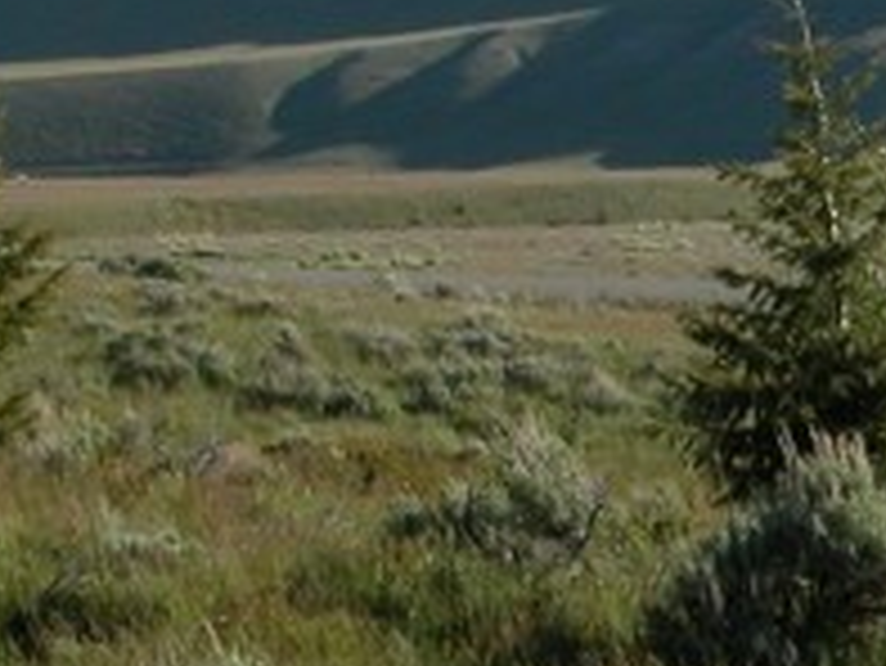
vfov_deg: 8.4
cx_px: 1376
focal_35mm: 177
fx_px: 4533
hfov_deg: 10.7
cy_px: 189
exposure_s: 1/261
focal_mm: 8.9
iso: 100
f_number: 6.3
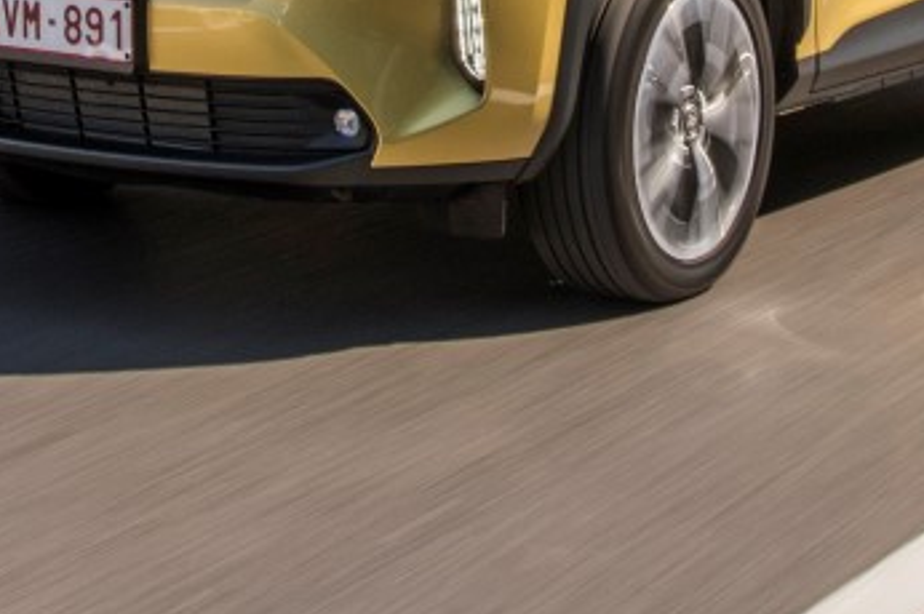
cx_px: 502
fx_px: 2564
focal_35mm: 100
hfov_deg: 20.4
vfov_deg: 12.8
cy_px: -372
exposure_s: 1/40
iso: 125
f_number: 11
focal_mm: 18
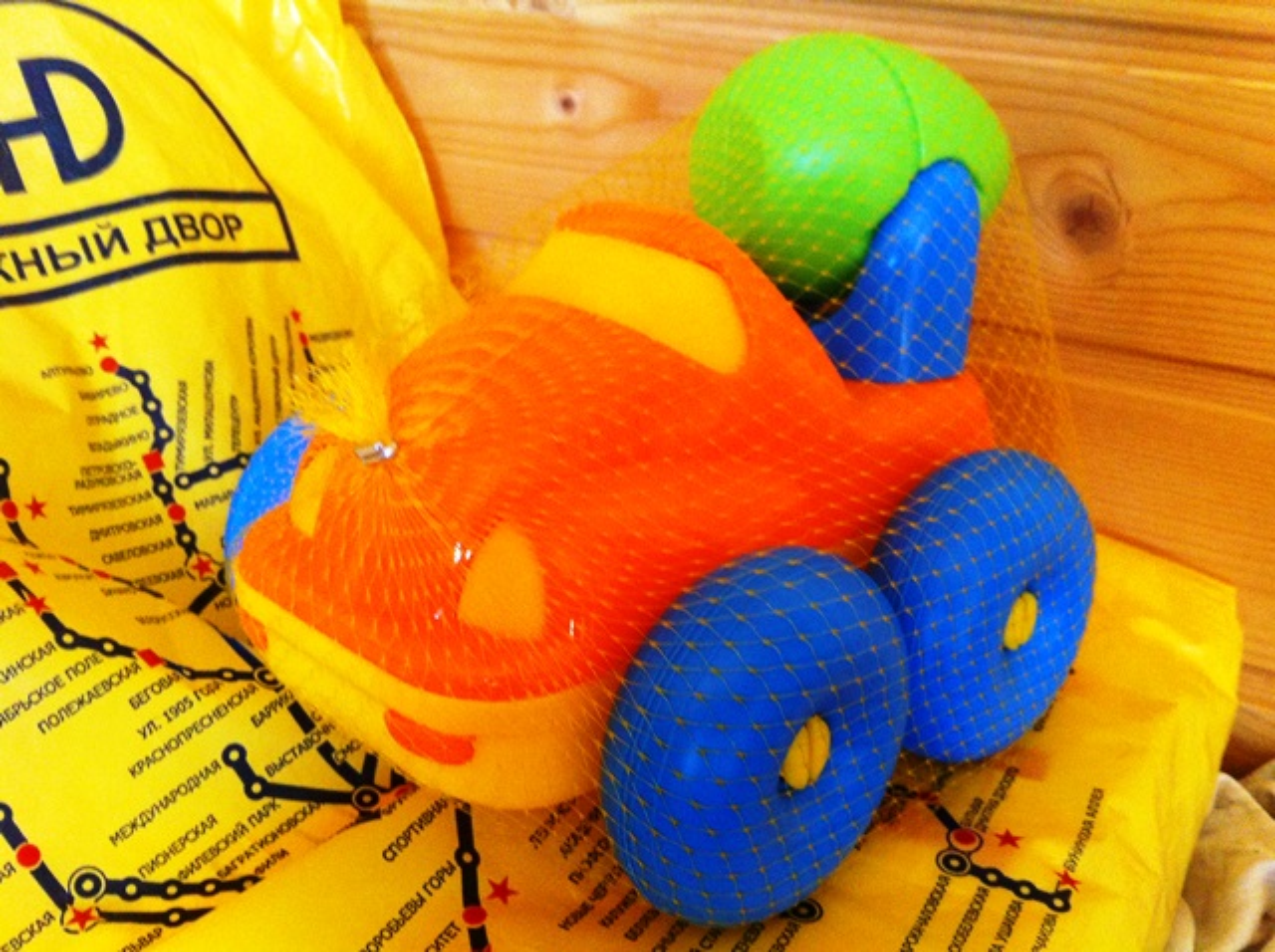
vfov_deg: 40.6
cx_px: 638
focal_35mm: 35
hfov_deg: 52.7
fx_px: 1287
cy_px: 476
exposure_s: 1/15
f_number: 2.8
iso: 250
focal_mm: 3.85
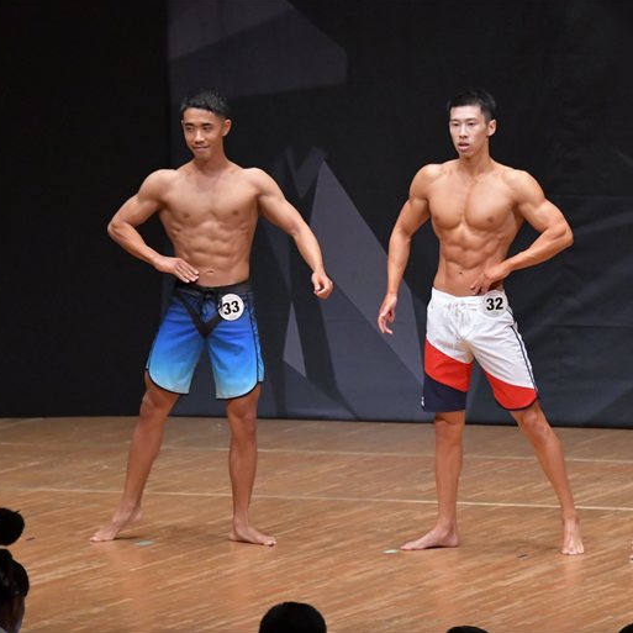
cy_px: 316
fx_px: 6372
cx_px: 440
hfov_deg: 5.7
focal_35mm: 308
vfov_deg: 5.7
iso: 6400
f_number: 5.6
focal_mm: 160
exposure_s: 1/400
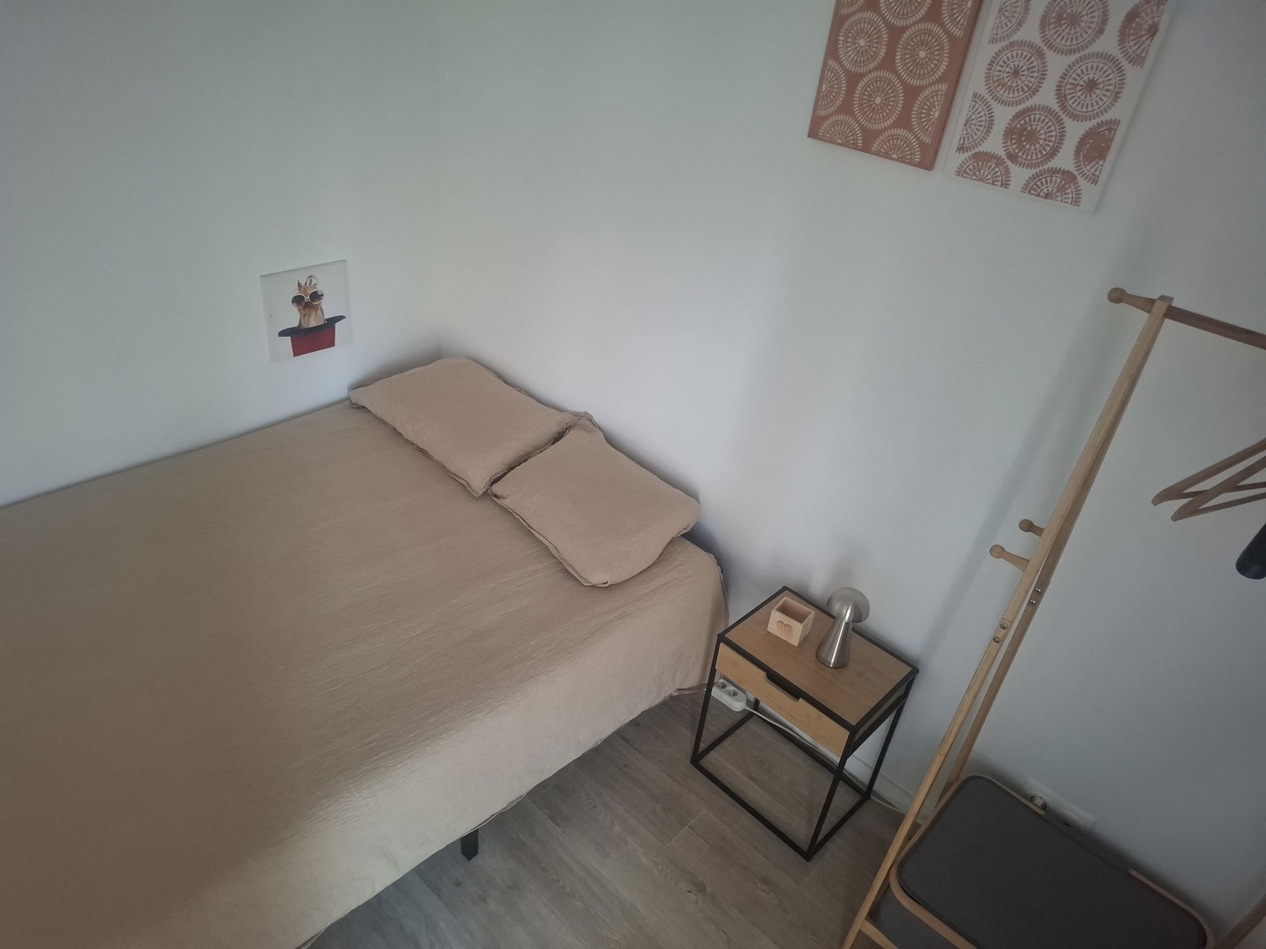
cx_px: 633
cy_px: 474
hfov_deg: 73.9
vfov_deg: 58.9
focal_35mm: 23
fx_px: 841
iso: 400
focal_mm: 5.54
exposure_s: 1/25
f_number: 1.8
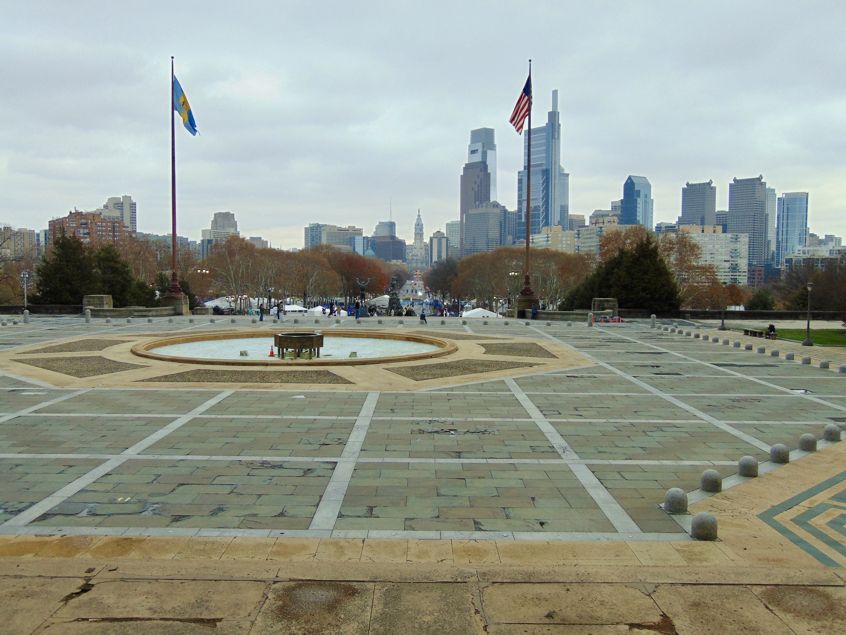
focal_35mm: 33
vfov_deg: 42.9
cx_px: 423
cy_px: 318
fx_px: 807
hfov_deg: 55.4
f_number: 3.2
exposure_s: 1/160
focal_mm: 5.8
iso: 80
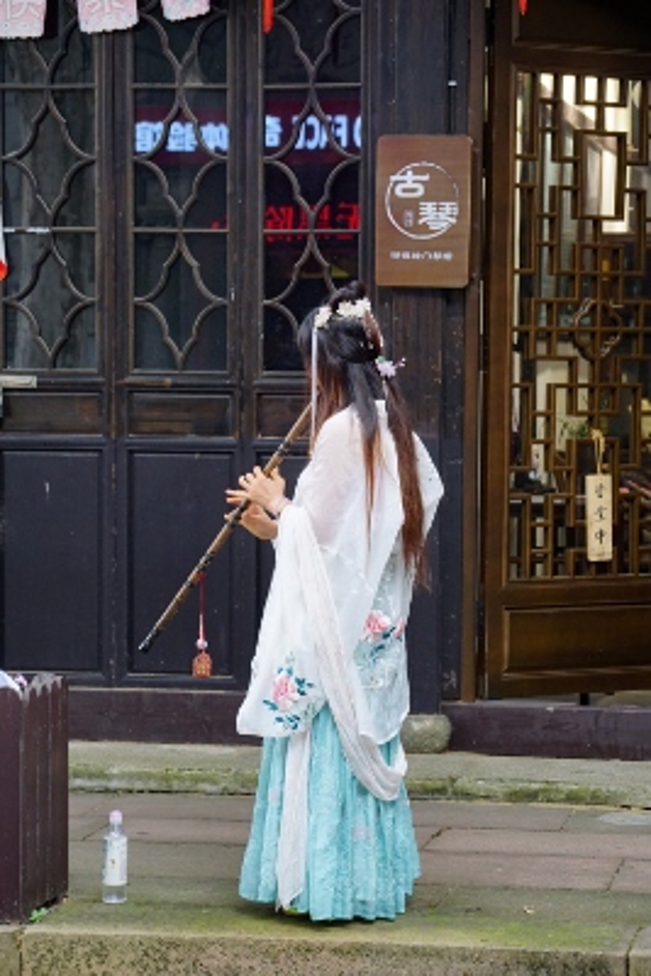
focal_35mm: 112
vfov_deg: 18.2
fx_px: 3049
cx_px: 326
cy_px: 488
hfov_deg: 12.2
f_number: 5.6
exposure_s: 1/125
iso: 640
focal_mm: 75
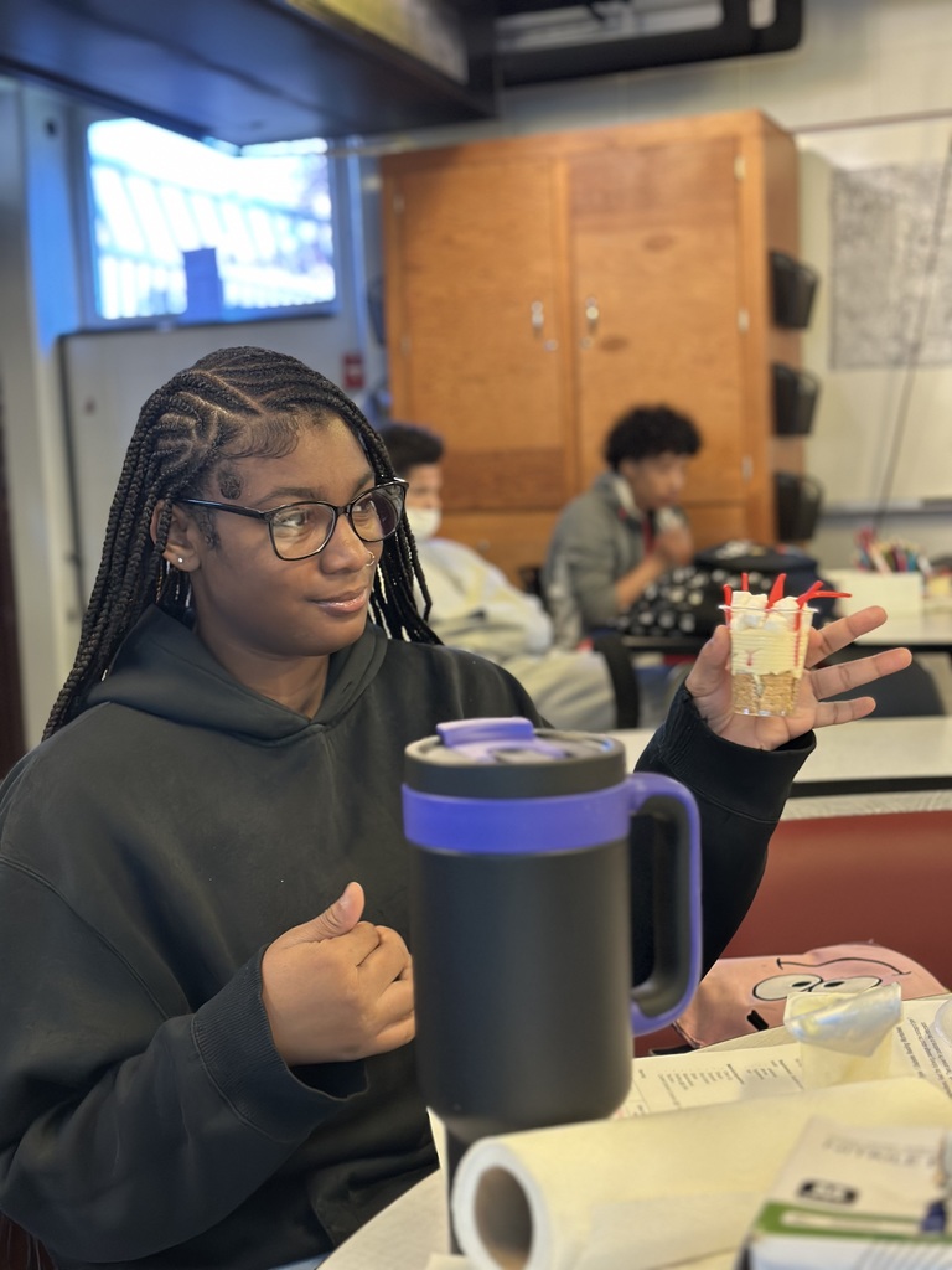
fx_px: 1760
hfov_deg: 30.3
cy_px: 635
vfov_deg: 39.7
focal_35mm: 48
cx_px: 476
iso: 320
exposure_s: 1/40
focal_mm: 6.86
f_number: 1.78
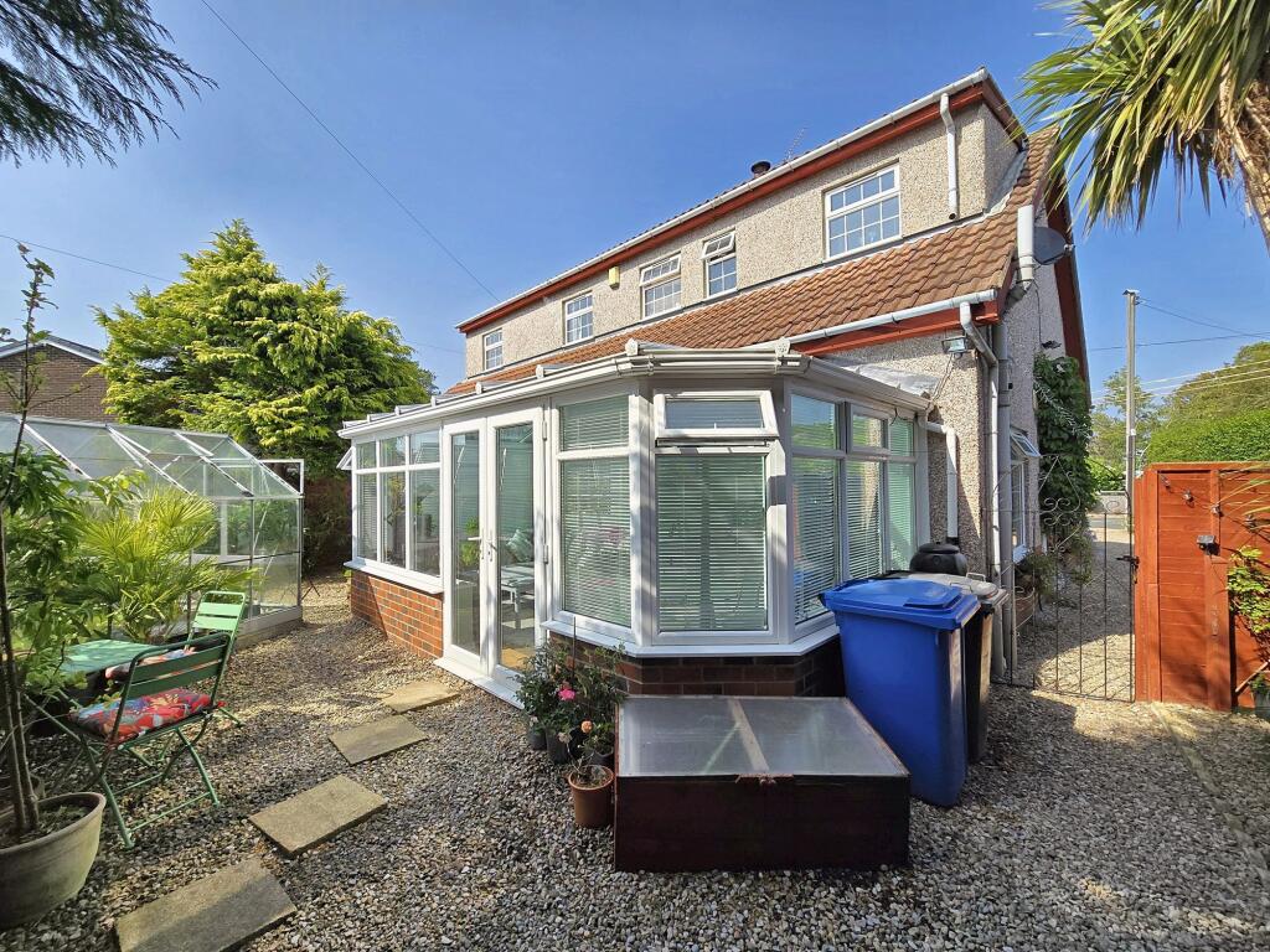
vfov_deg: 89.9
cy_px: 476
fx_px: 477
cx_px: 635
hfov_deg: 106.2
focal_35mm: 13
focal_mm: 2.2
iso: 50
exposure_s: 1/1465
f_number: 2.2
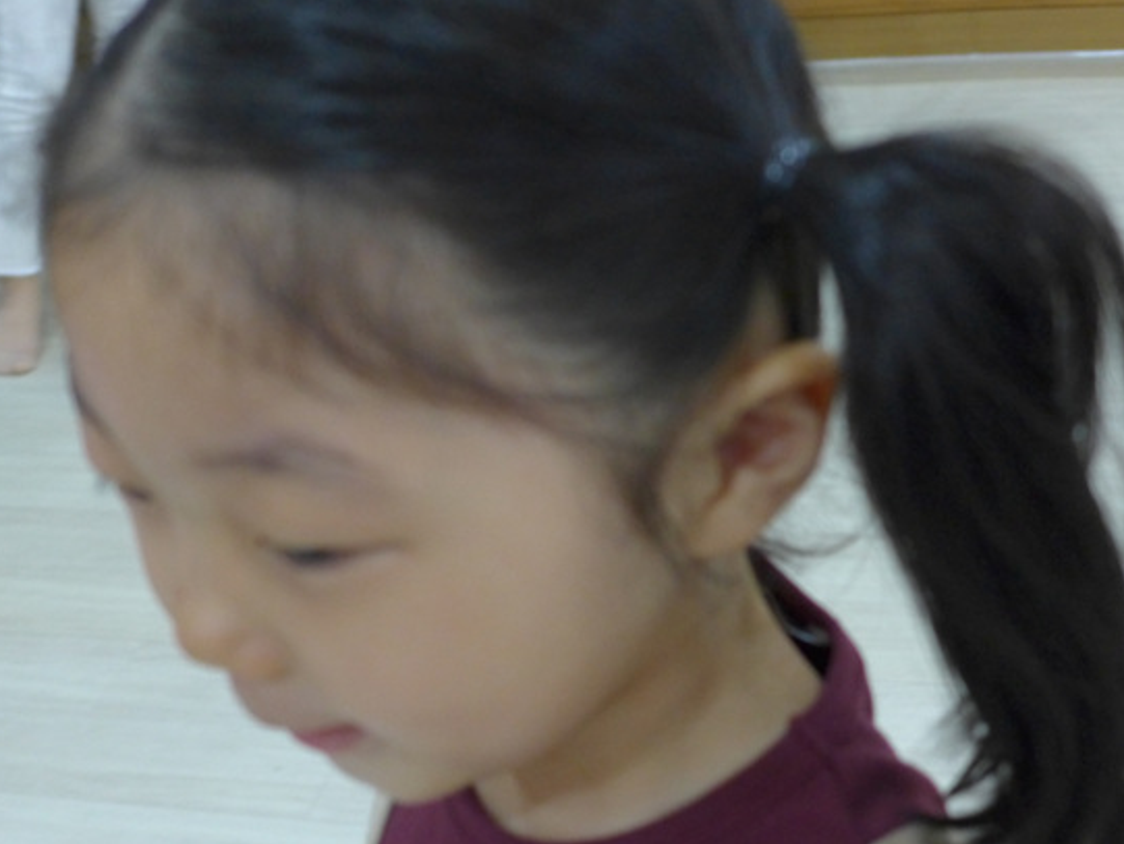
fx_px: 1917
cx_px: 535
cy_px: 448
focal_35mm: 59
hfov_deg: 32.7
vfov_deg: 24.8
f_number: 1.9
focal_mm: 9.8
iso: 640
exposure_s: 1/320
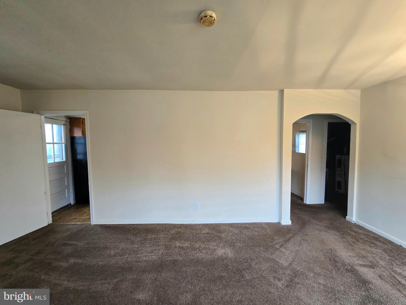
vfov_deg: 89.9
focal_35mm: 13
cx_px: 203
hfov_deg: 106.2
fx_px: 152
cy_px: 152
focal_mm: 2.2
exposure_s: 1/60.2
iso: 160
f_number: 2.2
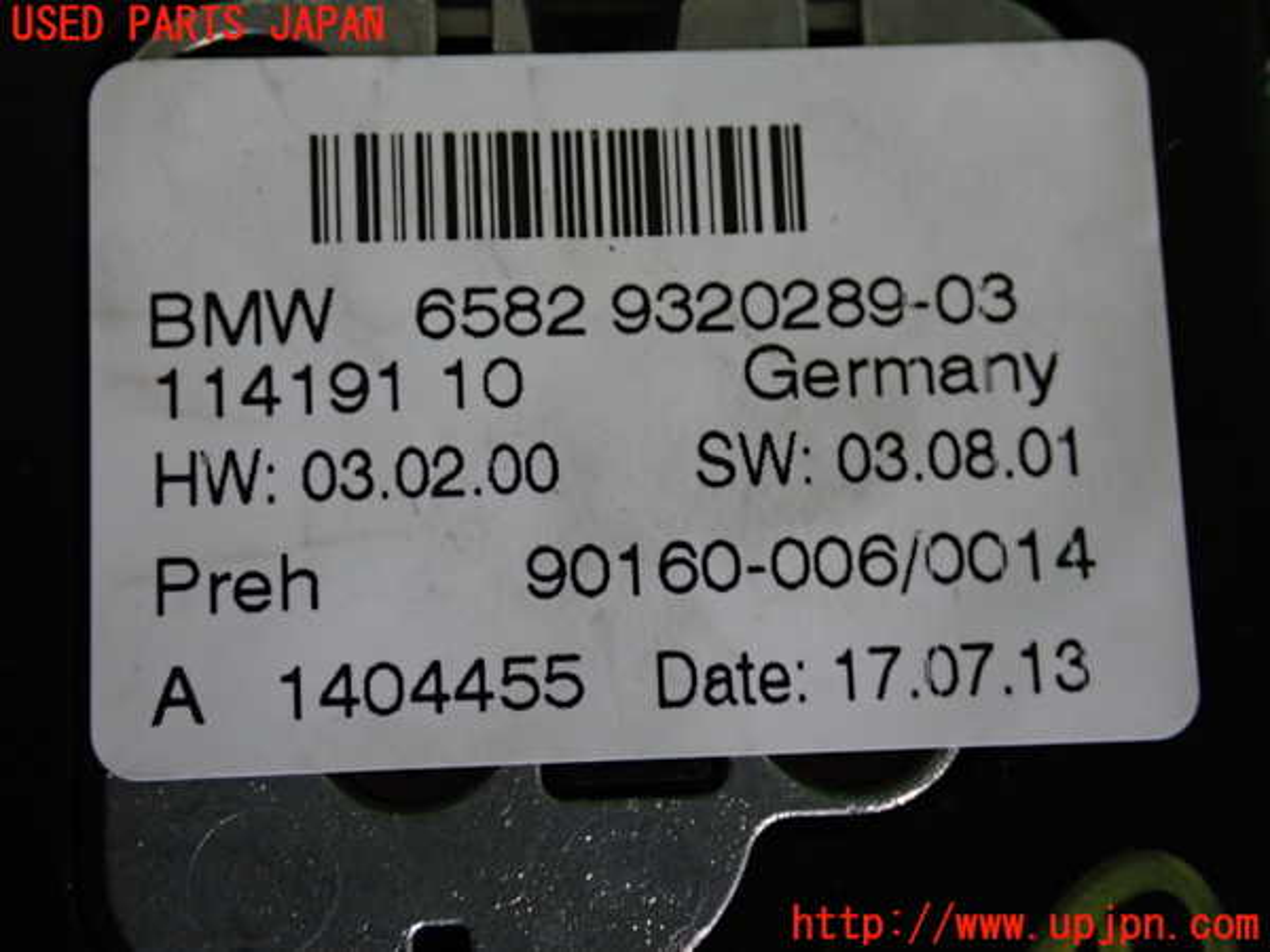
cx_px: 635
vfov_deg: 27.0
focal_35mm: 54
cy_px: 476
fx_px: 1981
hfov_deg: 35.5
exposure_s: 1/60
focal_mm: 9.65
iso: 400
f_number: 3.3
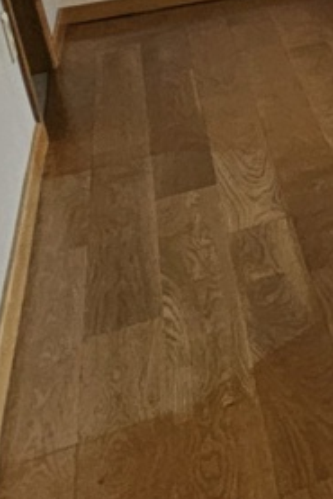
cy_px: -94
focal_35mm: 78
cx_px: 1285
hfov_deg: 8.6
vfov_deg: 23.8
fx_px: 1081
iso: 50
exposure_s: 1/191
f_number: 2.2
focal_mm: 2.2
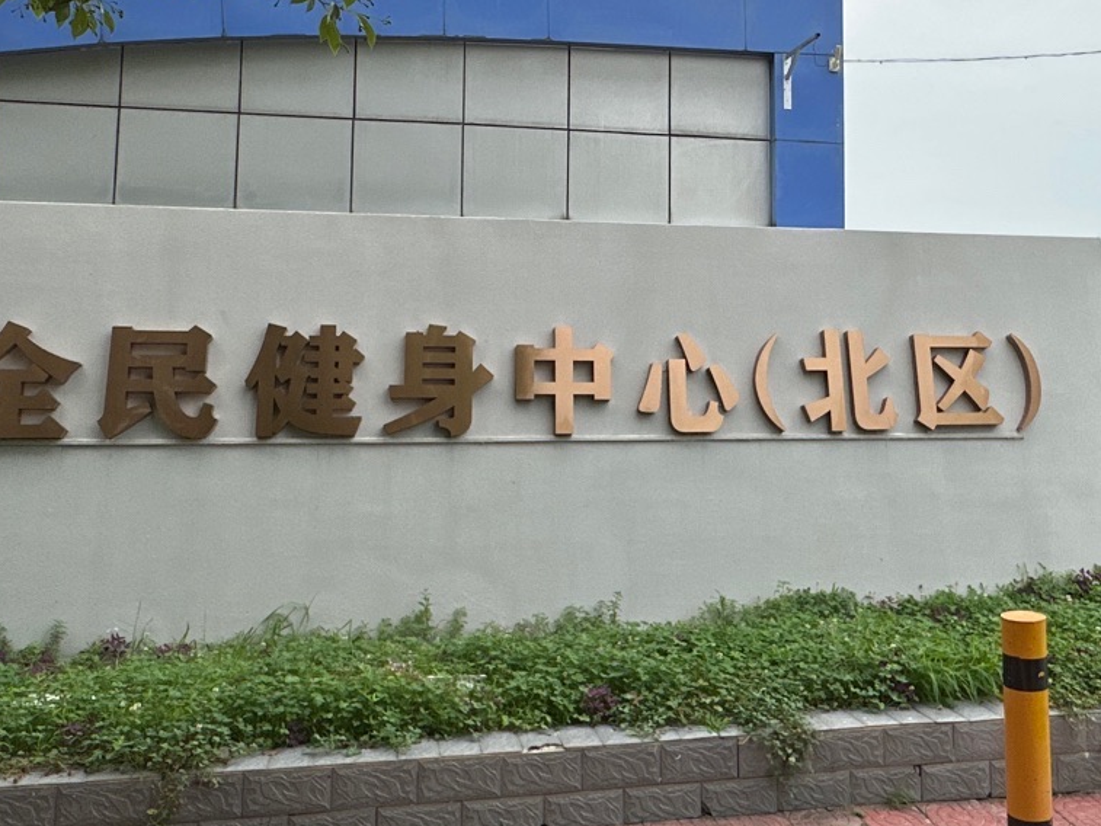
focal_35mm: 37
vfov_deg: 38.0
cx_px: 649
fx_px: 1177
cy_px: 241
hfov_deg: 49.9
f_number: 2.2
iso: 40
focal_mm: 2.22
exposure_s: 1/1261
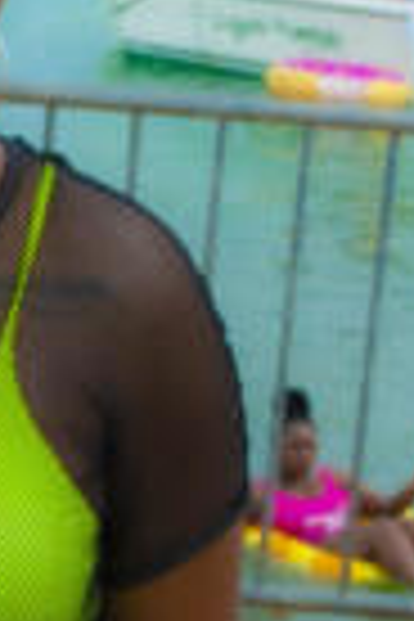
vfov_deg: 11.1
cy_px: 392
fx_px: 3191
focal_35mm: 185
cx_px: -137
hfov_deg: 7.3
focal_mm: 34
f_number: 7.1
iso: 100
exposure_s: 1/200
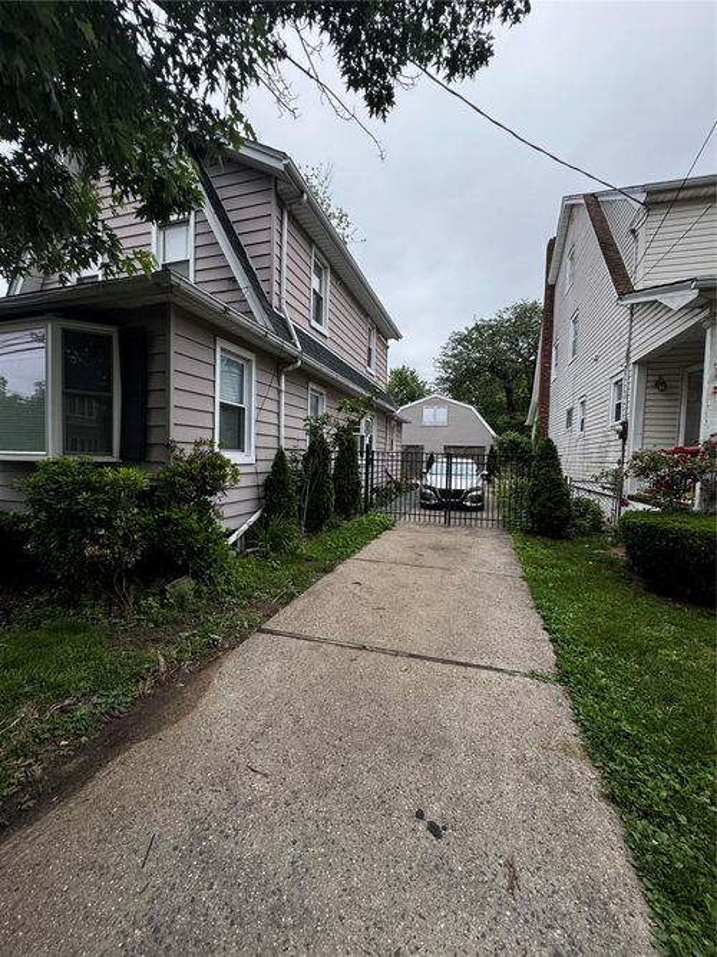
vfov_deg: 102.1
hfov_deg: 85.7
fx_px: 387
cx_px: 358
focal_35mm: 14
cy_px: 478
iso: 160
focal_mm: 2.22
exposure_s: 1/99
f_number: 2.2
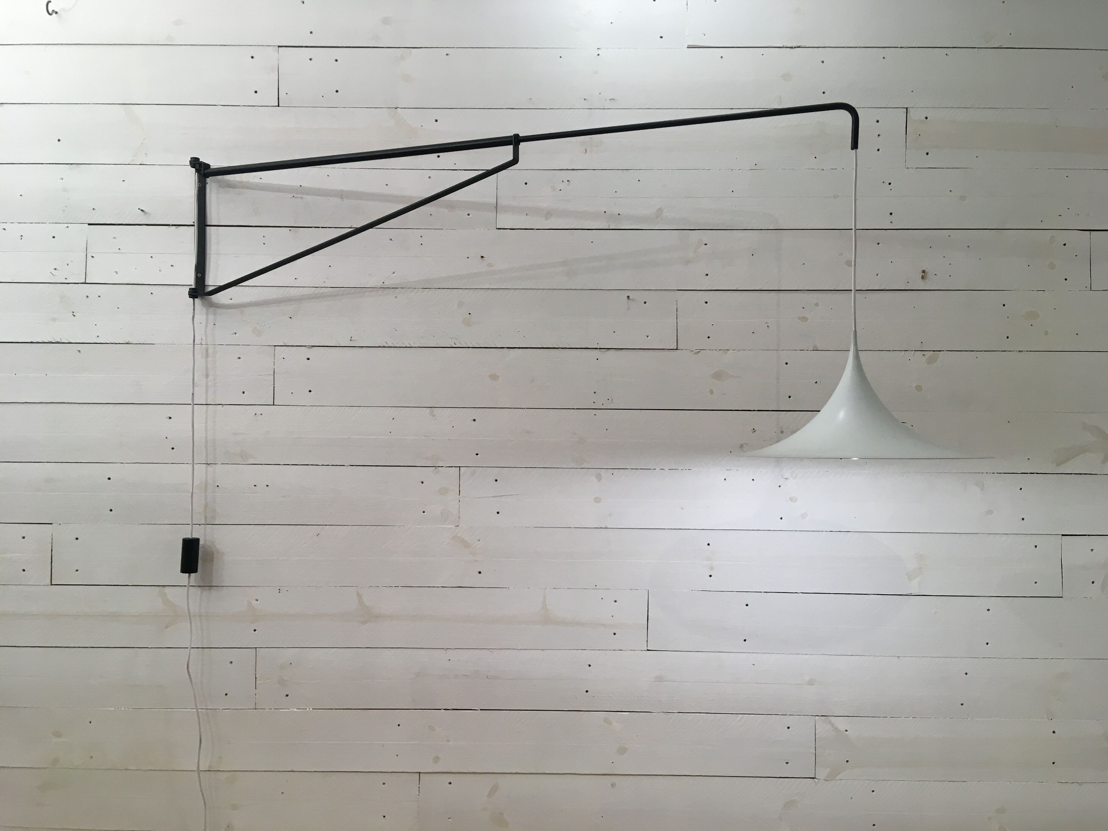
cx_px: 554
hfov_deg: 61.7
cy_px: 416
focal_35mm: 29
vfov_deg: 48.2
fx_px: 928
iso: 32
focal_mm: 4.15
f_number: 2.2
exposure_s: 1/33
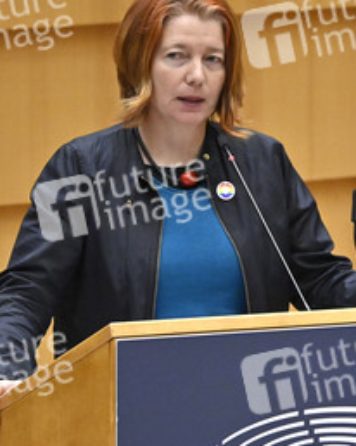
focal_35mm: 873
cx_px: 174
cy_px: 287
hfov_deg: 1.8
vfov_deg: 2.2
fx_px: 11511
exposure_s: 1/640
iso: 5000
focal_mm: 600
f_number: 6.3
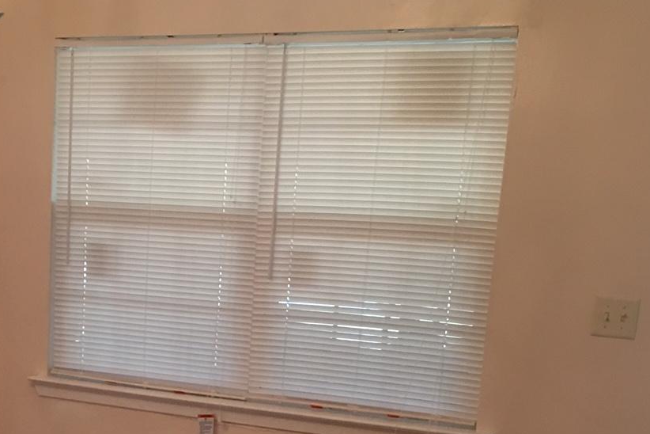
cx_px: 66
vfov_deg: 17.6
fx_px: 1336
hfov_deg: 26.4
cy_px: 516
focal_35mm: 74
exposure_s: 1/30
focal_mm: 4.15
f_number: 2.2
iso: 80
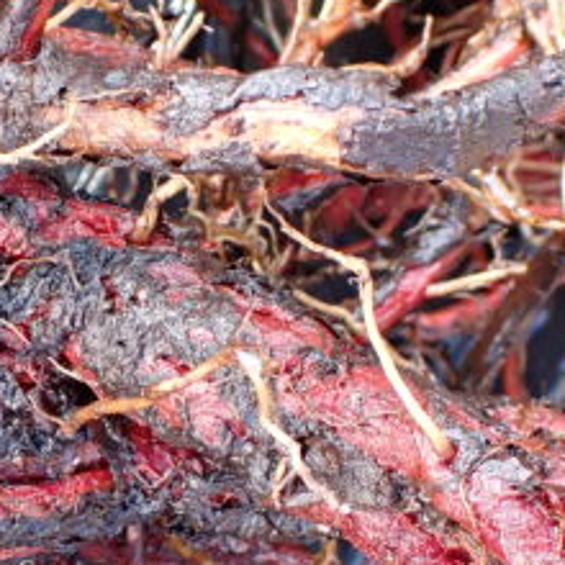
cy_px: 421
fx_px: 1588
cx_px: 67
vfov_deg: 20.0
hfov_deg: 19.8
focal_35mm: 86
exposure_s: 1/125
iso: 400
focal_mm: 5.4
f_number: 3.2
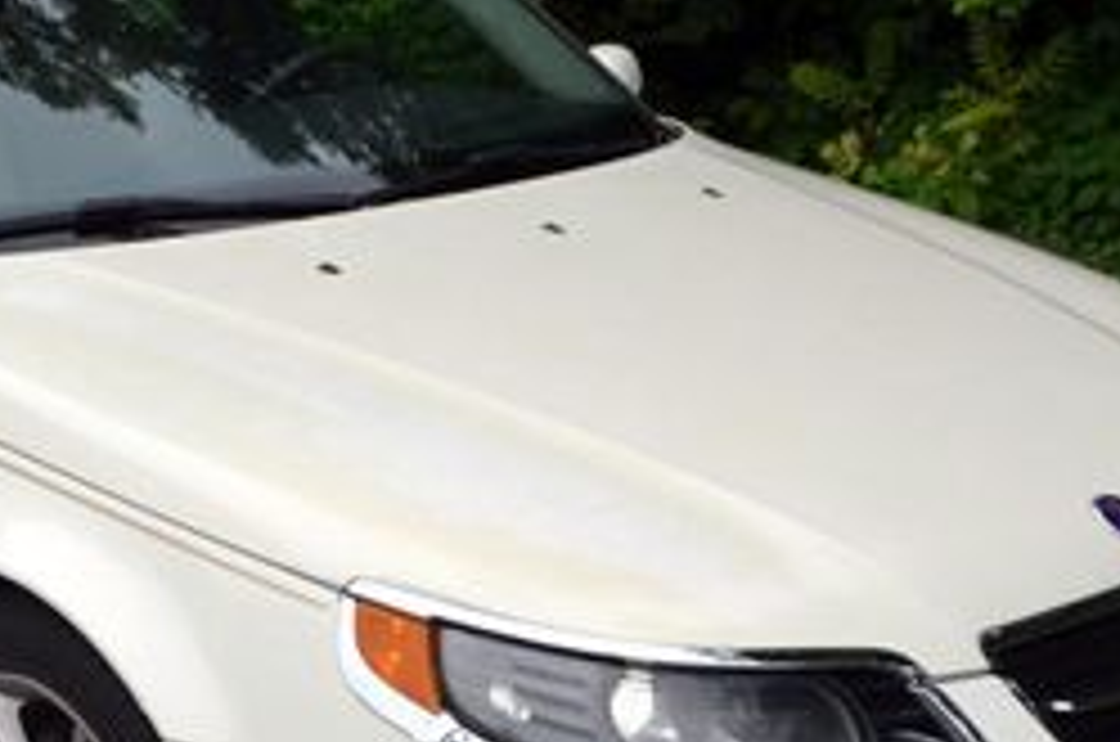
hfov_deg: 26.2
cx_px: 373
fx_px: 2391
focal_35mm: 77
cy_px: 445
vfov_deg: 17.6
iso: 180
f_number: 8
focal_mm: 20
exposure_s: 1/250
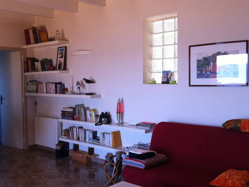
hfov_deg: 42.6
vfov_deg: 32.9
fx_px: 317
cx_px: 96
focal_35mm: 44
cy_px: 99
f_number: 2.8
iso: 100
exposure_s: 1/60
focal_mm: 3.85
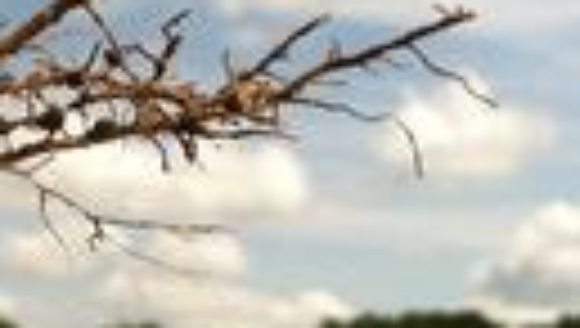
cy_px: 36
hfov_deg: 17.2
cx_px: -148
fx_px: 1817
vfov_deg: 10.3
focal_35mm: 118
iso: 80
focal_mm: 3.85
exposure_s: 1/1667
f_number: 2.8
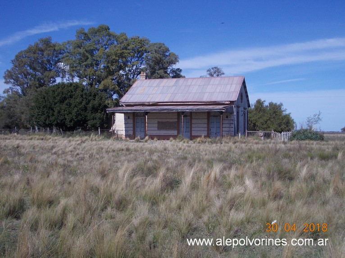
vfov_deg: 33.6
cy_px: 129
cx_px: 172
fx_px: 428
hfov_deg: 43.9
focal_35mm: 43
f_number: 6.5
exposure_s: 1/400
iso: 80
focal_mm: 6.1
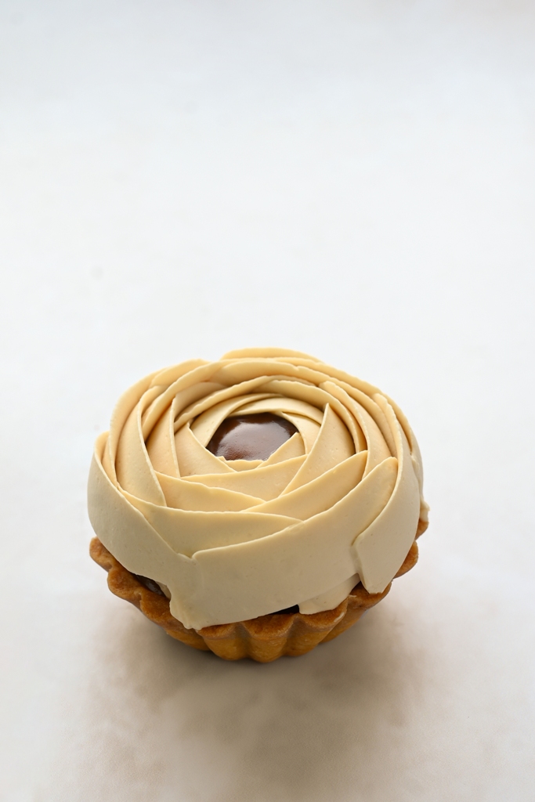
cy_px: 401
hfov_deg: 18.2
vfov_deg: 27.0
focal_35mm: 75
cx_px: 268
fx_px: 1671
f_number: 6.3
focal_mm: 50
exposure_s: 1/100
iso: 125
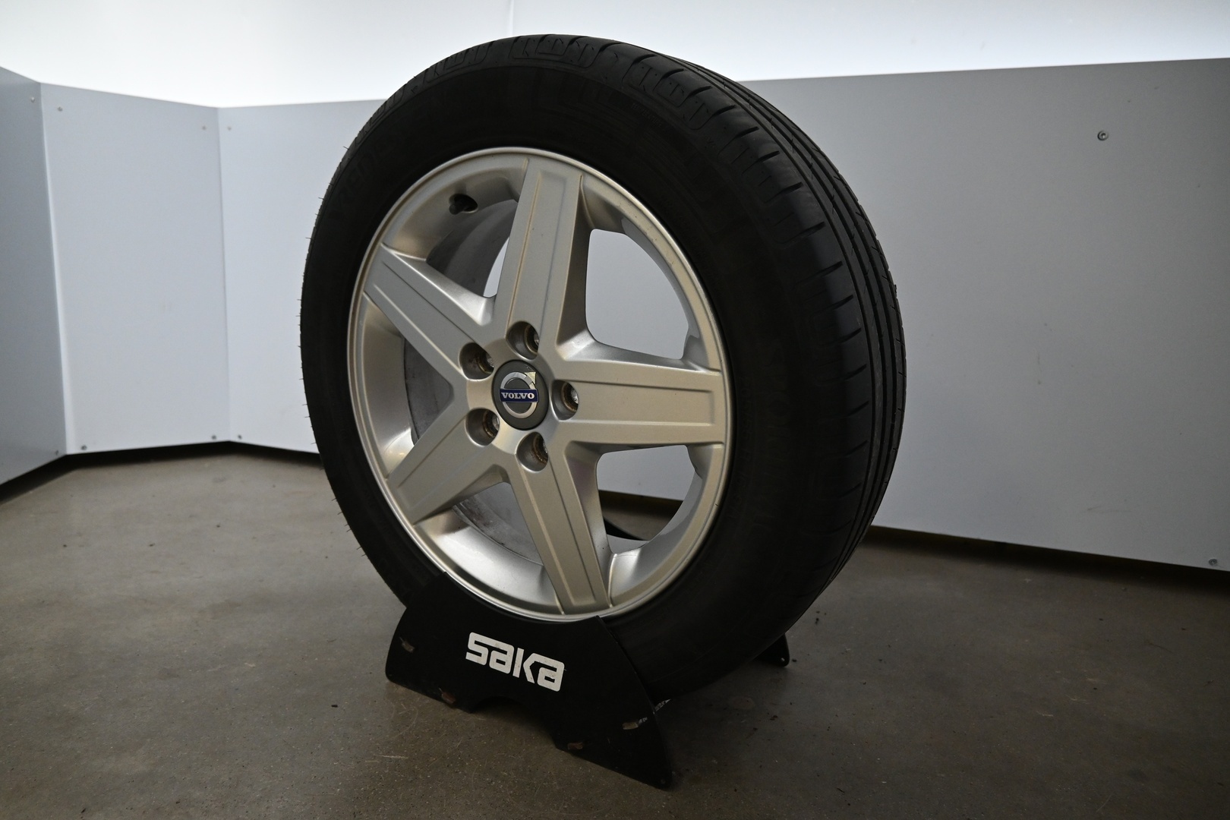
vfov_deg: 53.1
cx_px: 615
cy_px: 410
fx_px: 820
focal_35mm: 24
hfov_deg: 73.7
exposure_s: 1/125
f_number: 3.5
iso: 1600
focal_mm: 16
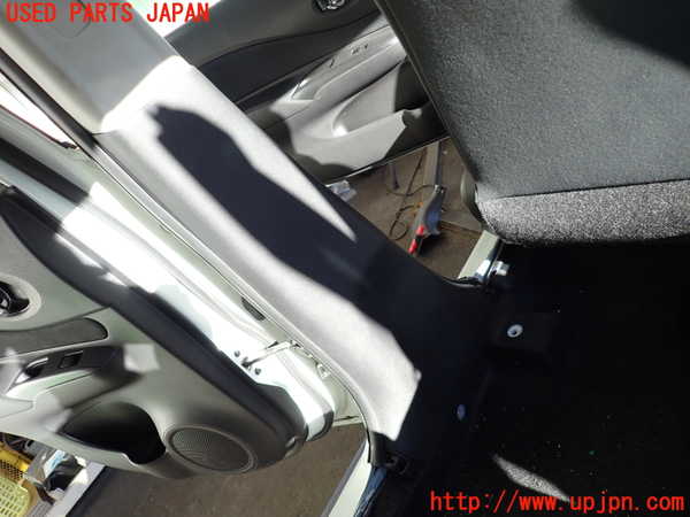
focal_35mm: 25
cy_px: 258
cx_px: 345
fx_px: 498
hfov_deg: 69.4
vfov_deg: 54.9
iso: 100
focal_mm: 4.5
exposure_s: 1/160
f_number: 2
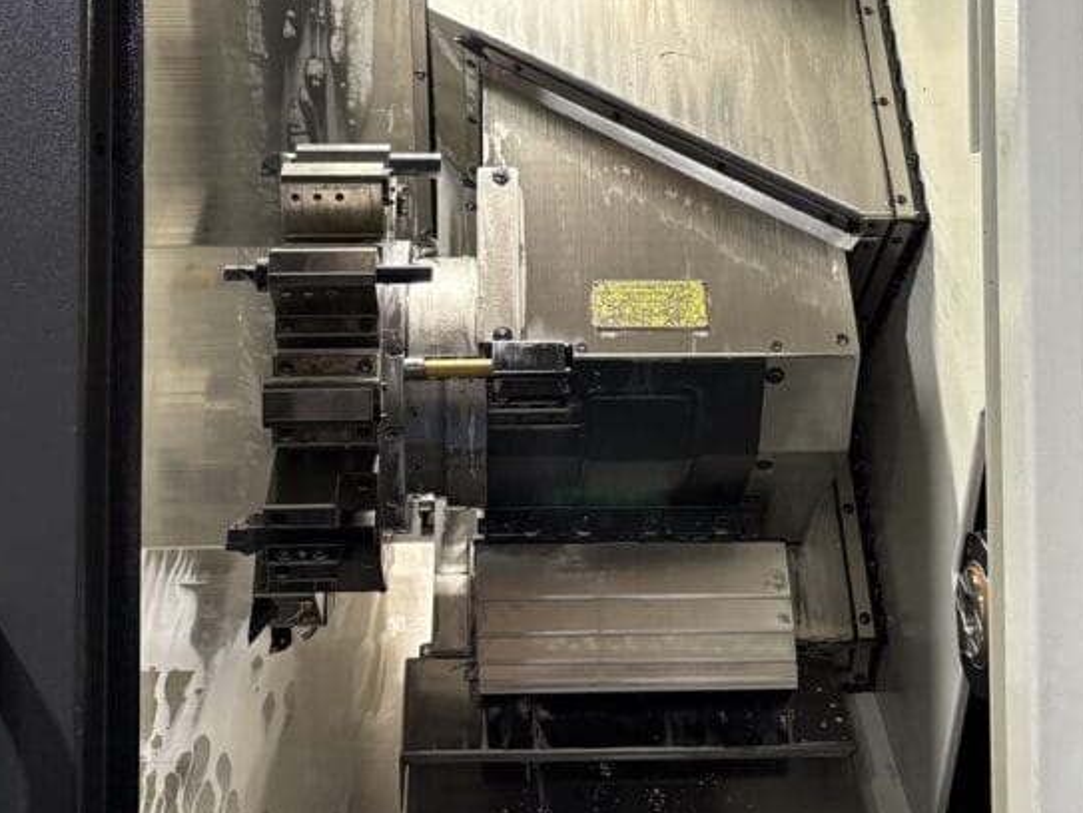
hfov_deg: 38.9
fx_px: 1534
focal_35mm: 49
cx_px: 552
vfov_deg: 29.3
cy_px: 215
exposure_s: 1/50
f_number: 1.6
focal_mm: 5.96
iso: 160
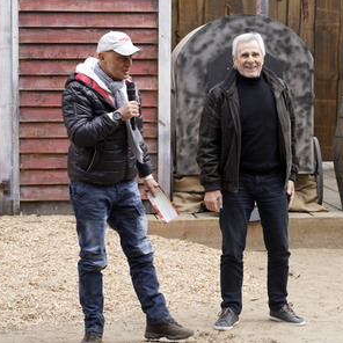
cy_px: 170
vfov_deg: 17.9
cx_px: 245
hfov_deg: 17.8
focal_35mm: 97
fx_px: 1087
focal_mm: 75
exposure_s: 1/100
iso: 100
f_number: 7.1
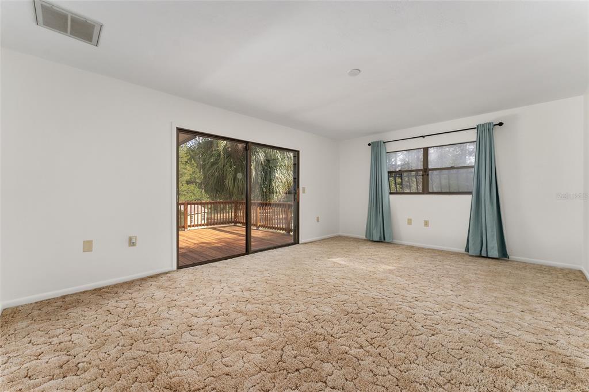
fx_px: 229
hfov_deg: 104.3
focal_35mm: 14
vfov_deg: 81.2
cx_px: 294
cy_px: 196
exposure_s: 1/10
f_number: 7.1
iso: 320
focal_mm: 14
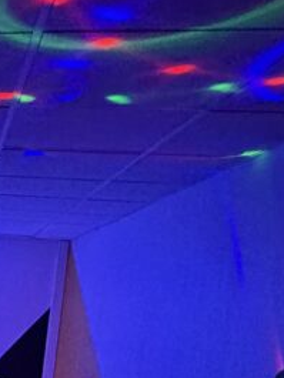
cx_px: -193
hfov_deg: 20.8
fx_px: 590
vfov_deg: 34.2
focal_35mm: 54
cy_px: 315
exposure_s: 1/33
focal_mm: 2.22
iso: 1000
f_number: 2.2
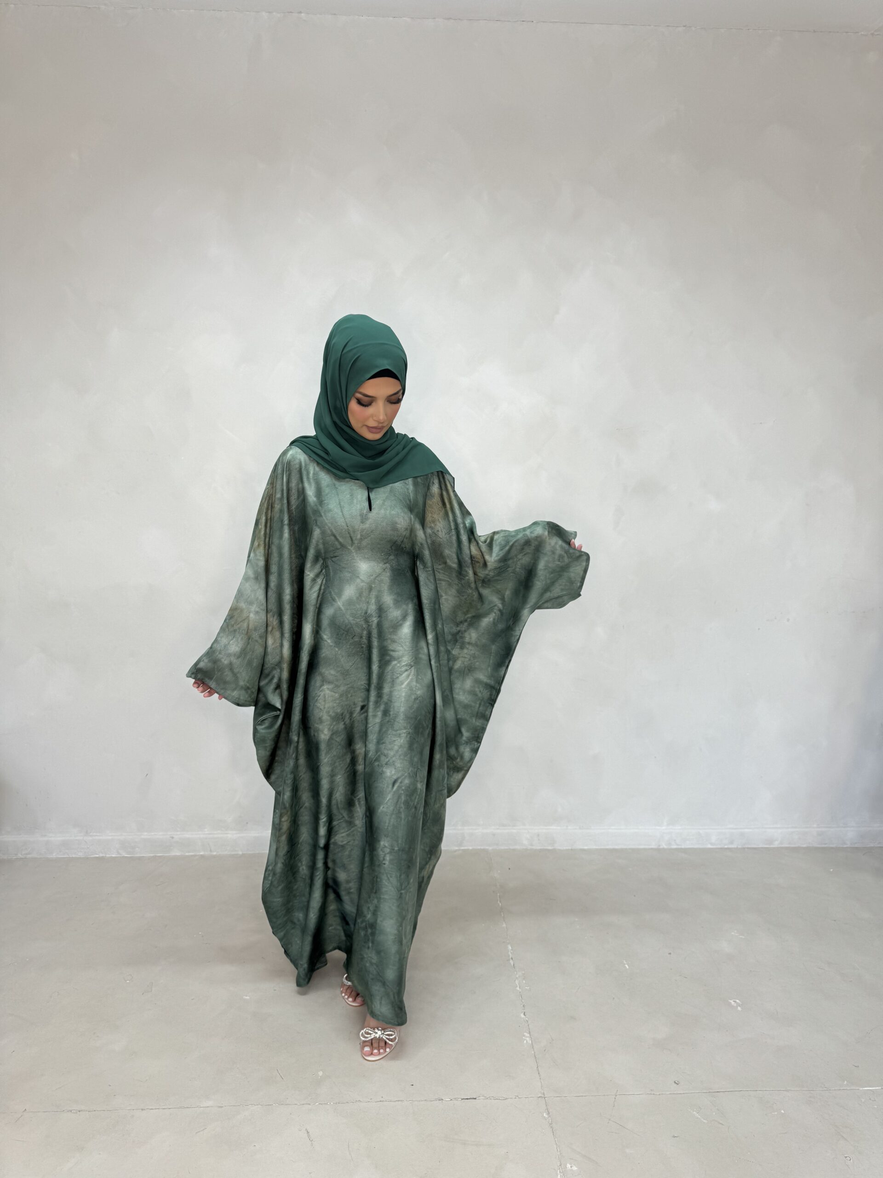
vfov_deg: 71.6
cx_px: 442
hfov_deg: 56.8
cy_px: 589
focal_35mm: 24
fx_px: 816
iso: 64
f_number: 1.78
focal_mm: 6.76
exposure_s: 1/121
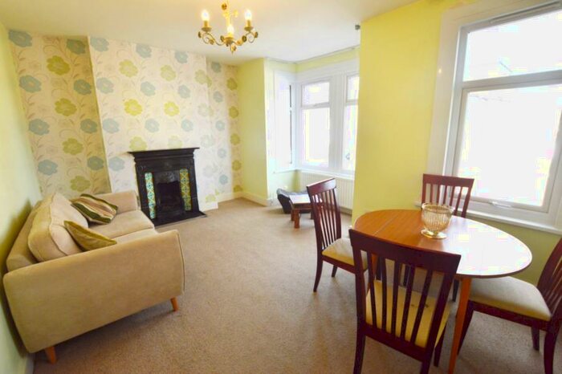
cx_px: 281
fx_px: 234
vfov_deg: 77.3
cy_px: 187
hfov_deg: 100.4
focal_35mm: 15
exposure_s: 1/100
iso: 400
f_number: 9
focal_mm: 10
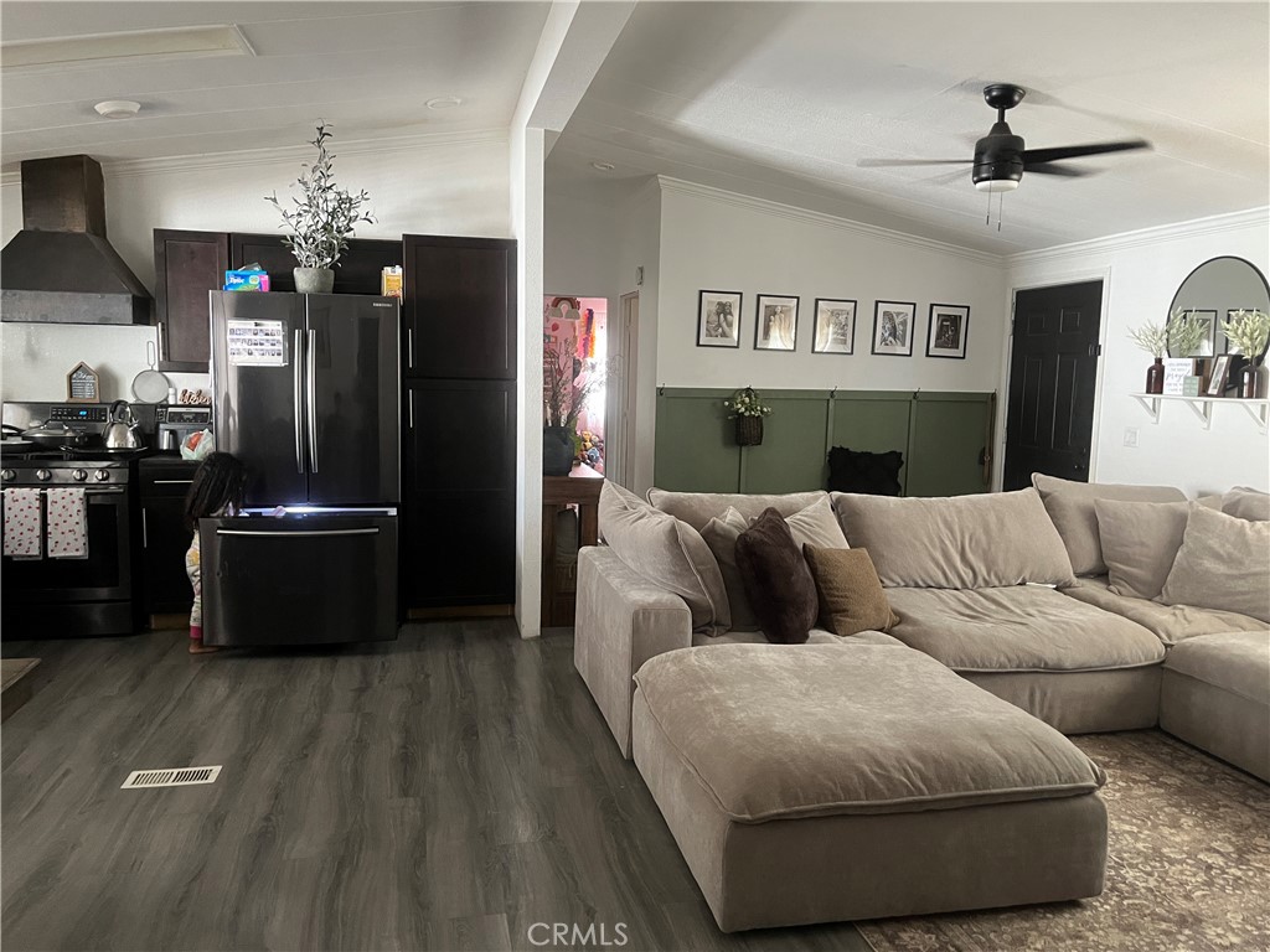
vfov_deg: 53.1
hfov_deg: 67.3
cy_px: 476
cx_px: 635
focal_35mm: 26
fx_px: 954
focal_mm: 5.1
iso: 500
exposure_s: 1/60
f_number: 1.6
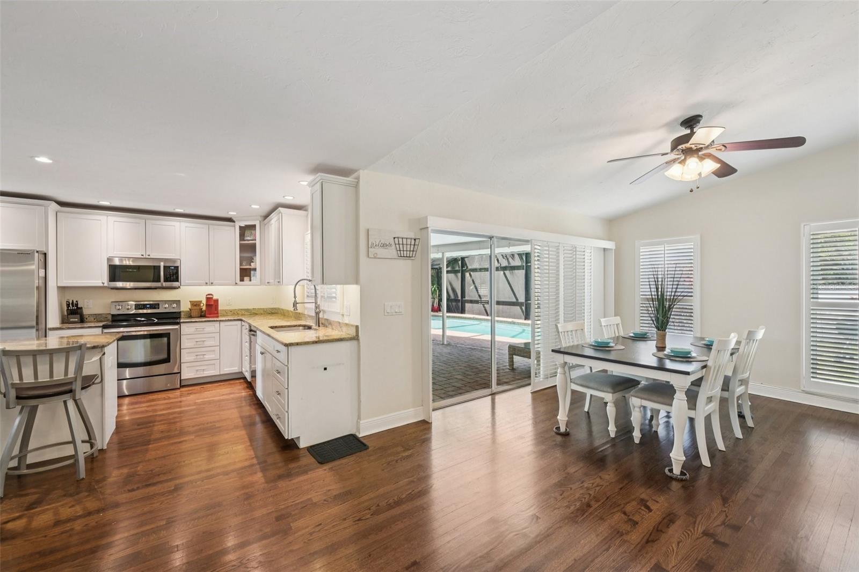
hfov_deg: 104.3
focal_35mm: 14
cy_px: 286
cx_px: 430
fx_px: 334
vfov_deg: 81.2
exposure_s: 1/20
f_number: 8
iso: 400
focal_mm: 14
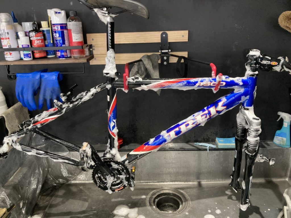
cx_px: 146
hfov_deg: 63.4
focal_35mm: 28
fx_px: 235
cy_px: 109
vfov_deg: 49.7
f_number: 1.8
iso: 320
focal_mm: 3.99
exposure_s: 1/53
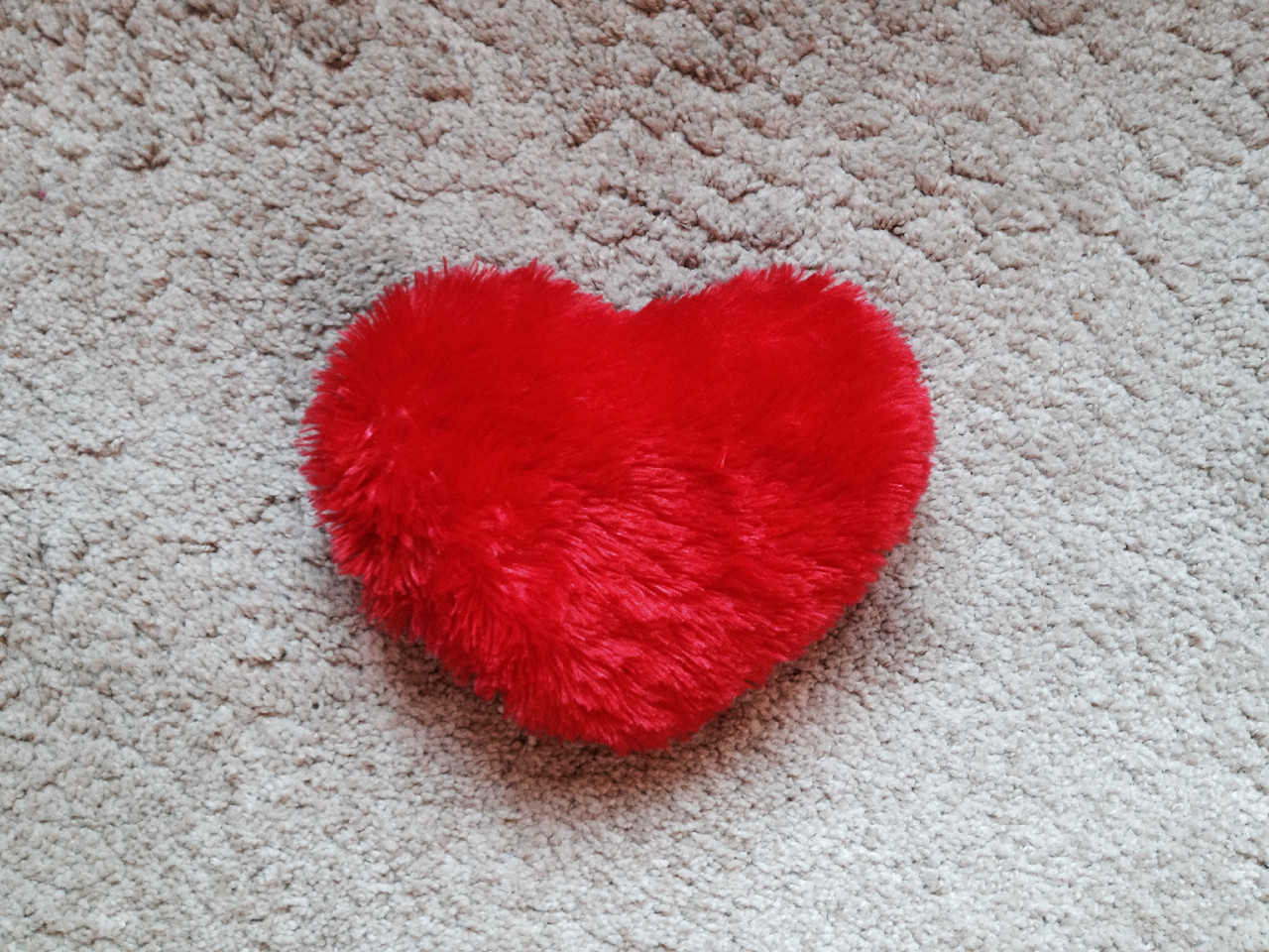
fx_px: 1283
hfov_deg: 52.6
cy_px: 476
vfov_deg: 40.7
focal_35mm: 35
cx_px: 634
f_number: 2.4
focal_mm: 4.28
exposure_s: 1/20
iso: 125
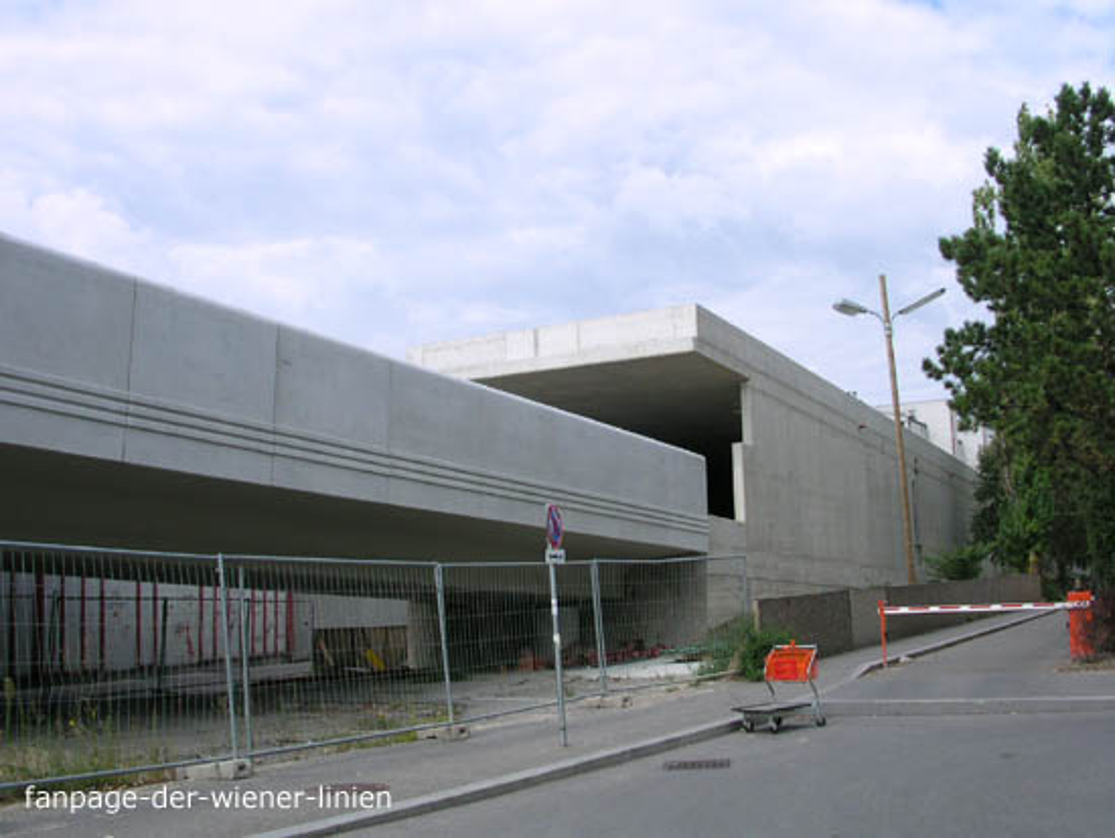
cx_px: 558
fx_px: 1192
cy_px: 419
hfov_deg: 50.1
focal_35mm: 37
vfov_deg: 38.7
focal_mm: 5.6
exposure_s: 1/345
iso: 100
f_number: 4.5
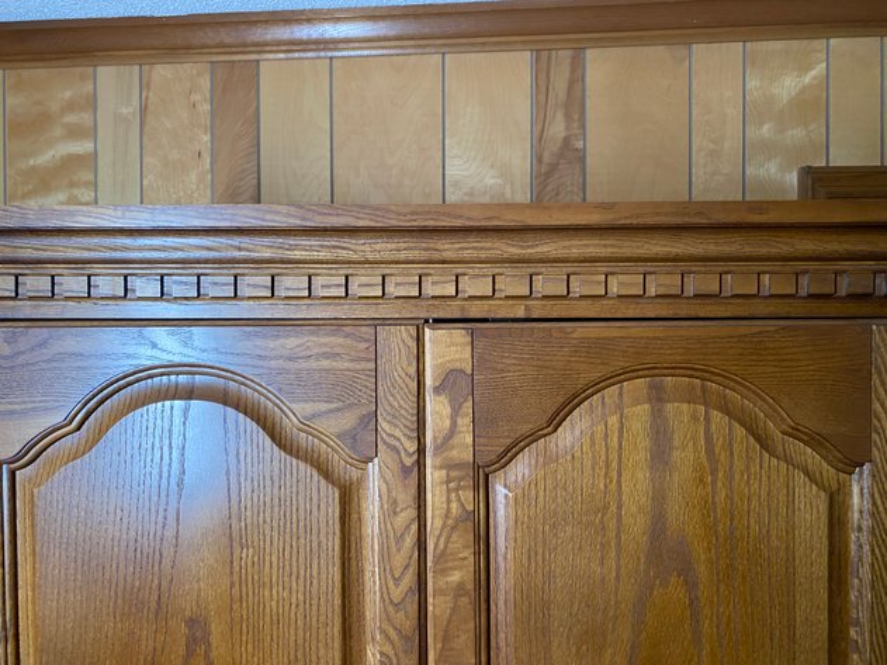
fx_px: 666
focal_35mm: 26
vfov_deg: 53.0
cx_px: 444
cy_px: 332
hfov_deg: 67.3
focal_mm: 4.25
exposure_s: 1/60
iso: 200
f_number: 1.8
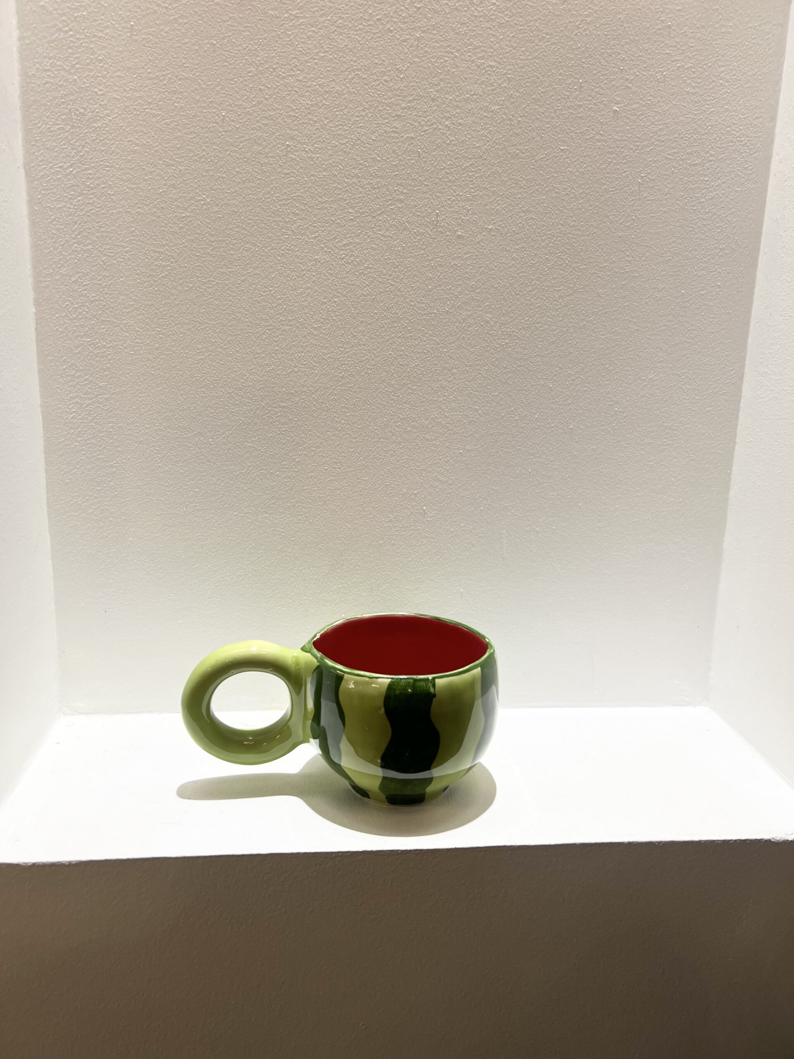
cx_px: 397
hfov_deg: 53.1
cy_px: 530
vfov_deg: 67.3
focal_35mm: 26
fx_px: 795
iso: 100
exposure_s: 1/100
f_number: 1.5
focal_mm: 5.7
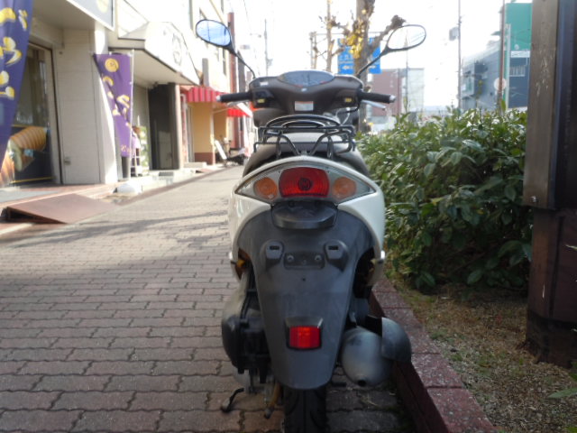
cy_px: 216
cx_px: 288
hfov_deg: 63.4
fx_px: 467
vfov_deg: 49.7
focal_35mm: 28
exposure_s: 1/160
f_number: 3.7
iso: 100
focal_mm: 5
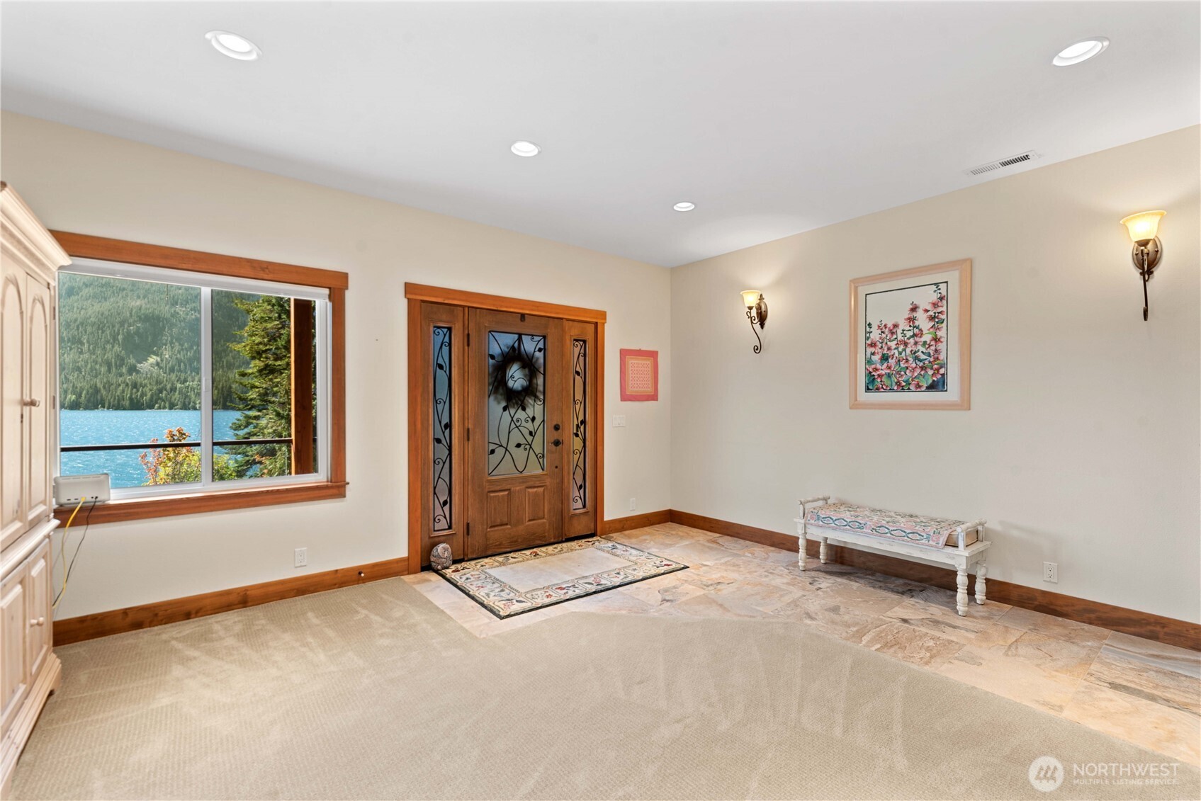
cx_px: 600
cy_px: 400
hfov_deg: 100.4
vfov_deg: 77.4
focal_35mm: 15
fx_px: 501
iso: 200
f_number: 8
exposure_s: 1/4
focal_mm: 15
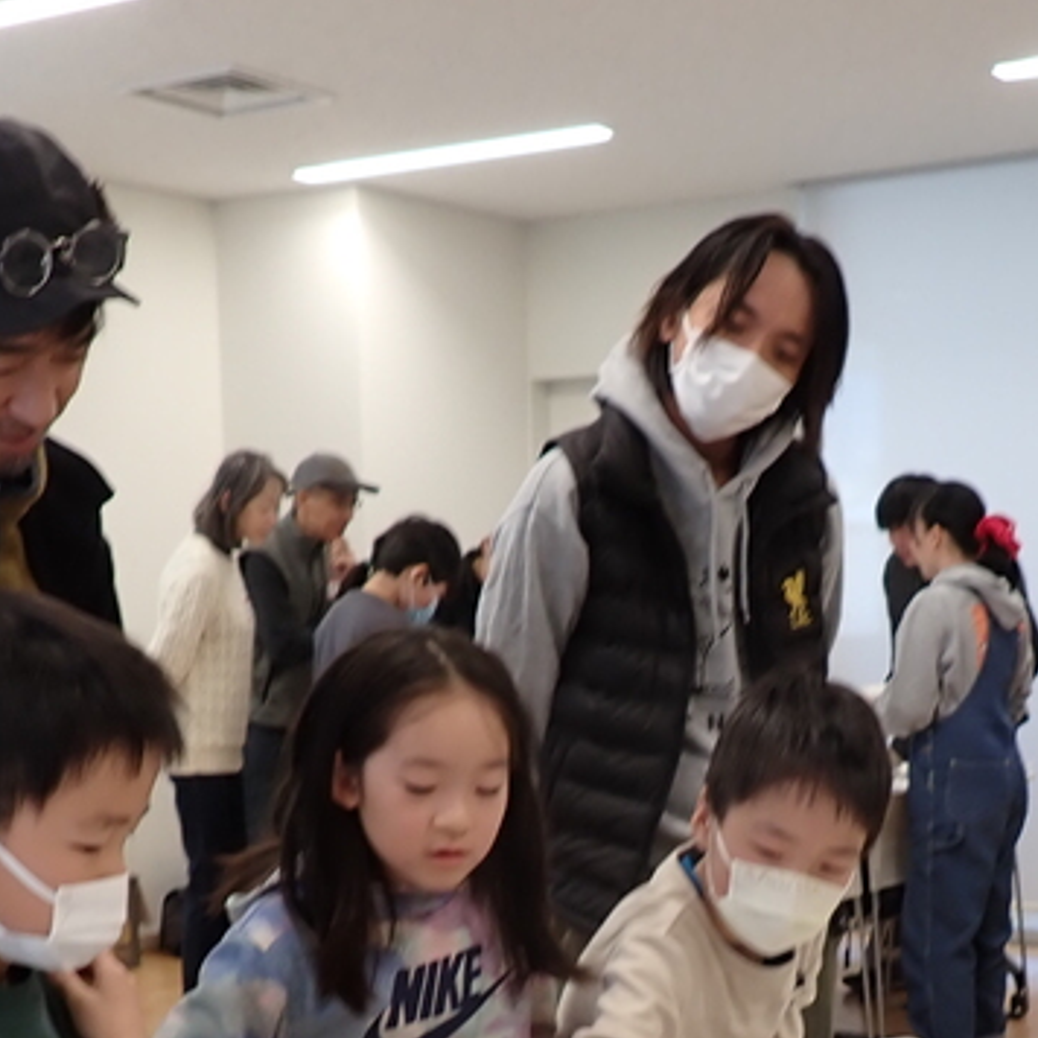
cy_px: 886
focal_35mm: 62
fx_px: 2103
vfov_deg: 27.0
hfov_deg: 27.7
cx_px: 627
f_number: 2
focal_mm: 4.5
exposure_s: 1/60
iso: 125
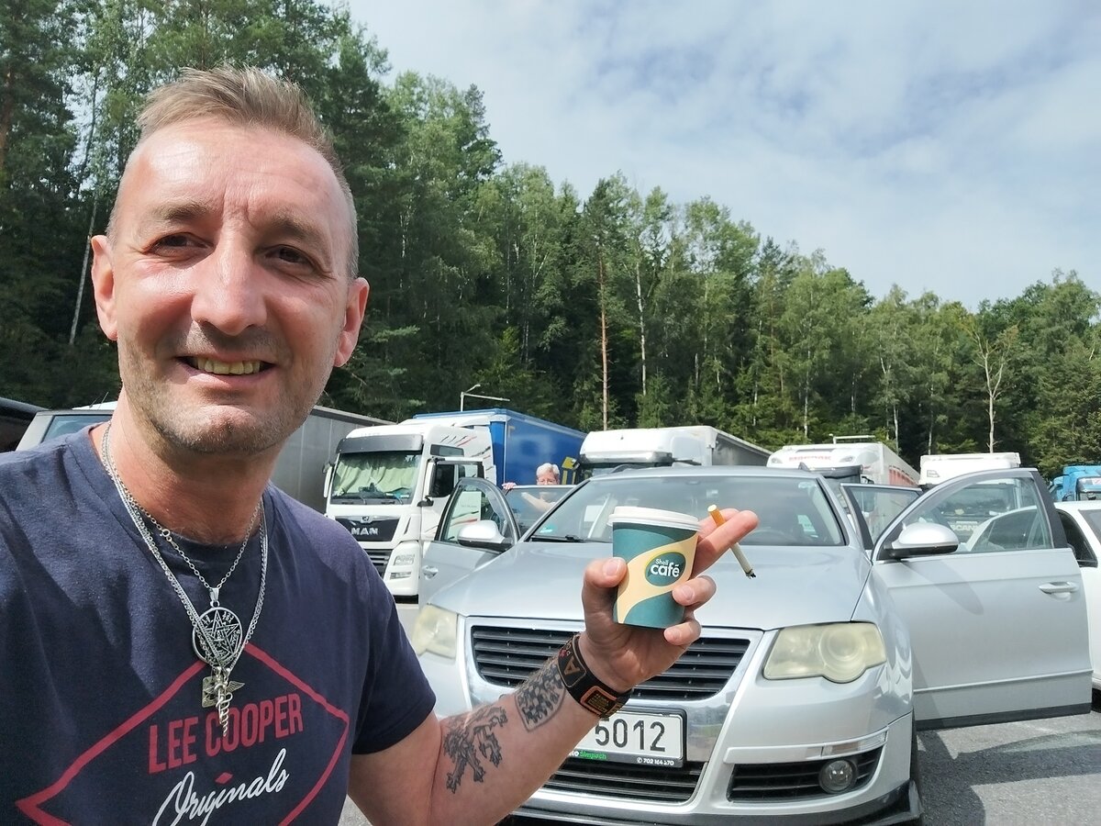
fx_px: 763
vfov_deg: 56.8
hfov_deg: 71.6
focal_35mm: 24
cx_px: 550
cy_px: 413
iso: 100
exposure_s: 1/2605
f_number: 2.45
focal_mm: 3.25
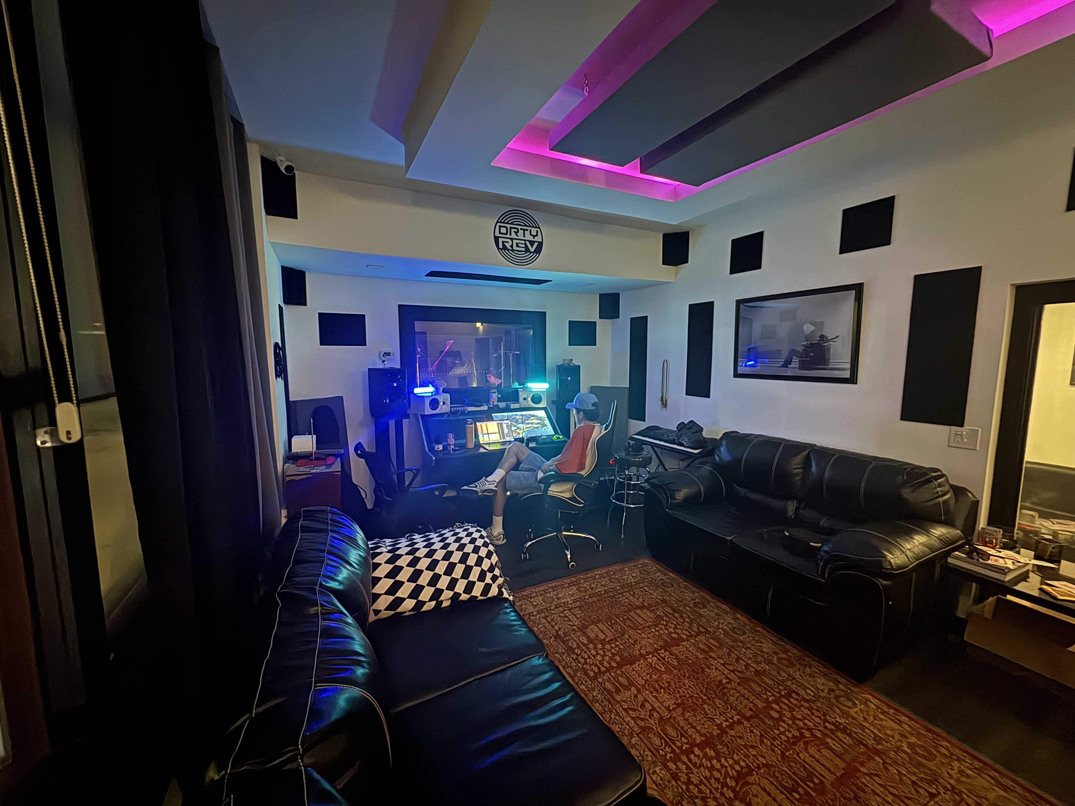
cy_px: 403
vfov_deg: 85.7
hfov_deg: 102.1
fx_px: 435
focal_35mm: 14
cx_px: 538
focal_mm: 2.22
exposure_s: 1/8
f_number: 2.2
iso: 2000
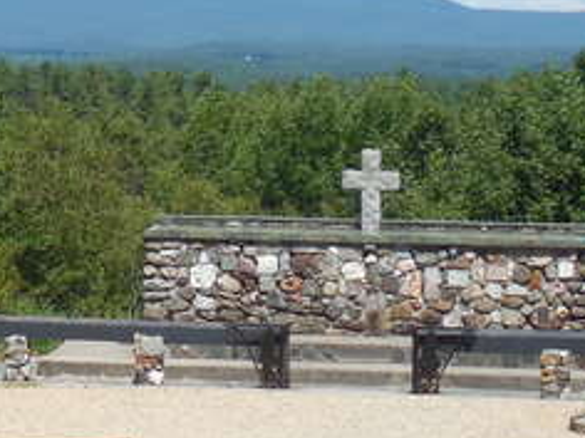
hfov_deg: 11.9
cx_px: -94
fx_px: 2755
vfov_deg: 9.0
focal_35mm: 163
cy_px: -37
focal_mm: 8.7
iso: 125
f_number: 4
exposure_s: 1/1000
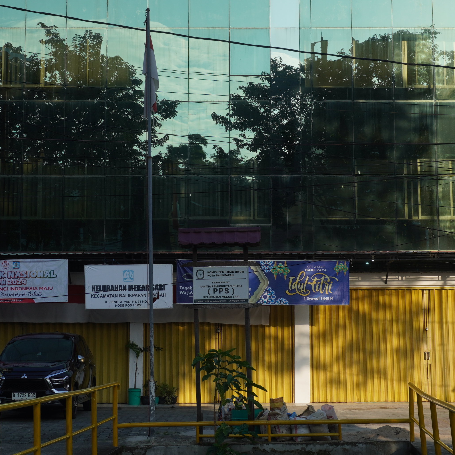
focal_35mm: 82
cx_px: 207
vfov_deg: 21.1
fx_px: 1218
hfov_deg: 21.2
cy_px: 186
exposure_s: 1/100
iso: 100
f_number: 13
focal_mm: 31
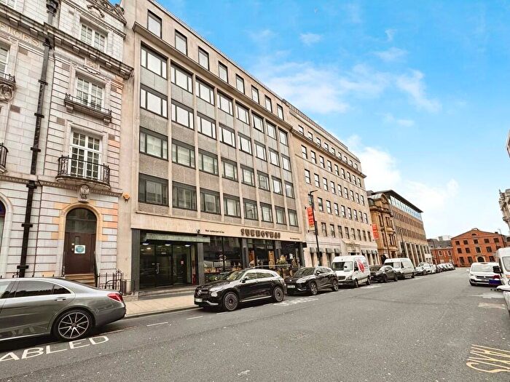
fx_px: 206
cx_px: 255
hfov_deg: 102.1
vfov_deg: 85.7
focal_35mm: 14
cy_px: 191
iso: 40
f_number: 2.2
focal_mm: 2.22
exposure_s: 1/254
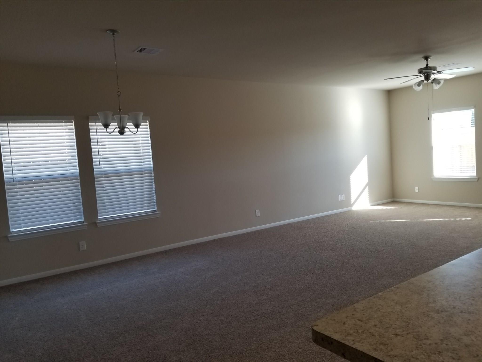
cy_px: 181
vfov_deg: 53.1
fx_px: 362
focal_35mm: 26
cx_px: 241
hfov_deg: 67.3
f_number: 1.7
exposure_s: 1/60
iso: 64
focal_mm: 4.25
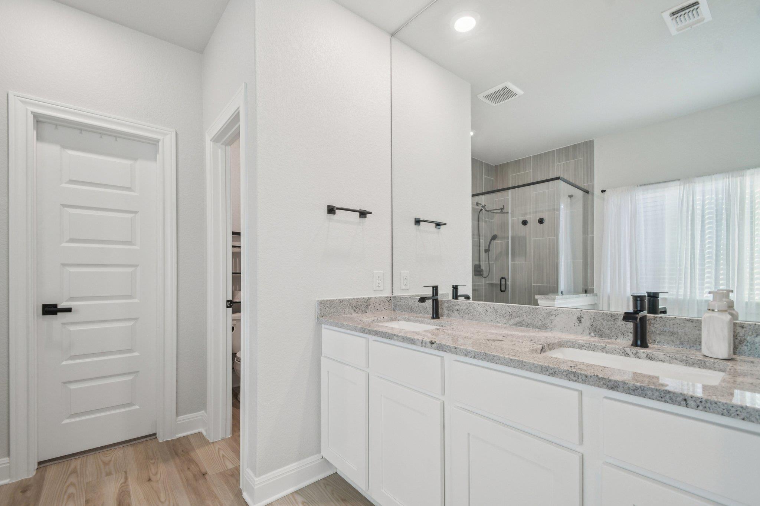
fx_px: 317
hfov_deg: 100.4
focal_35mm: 15
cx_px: 380
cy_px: 253
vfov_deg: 77.3
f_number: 8
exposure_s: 1/20
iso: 400
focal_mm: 10
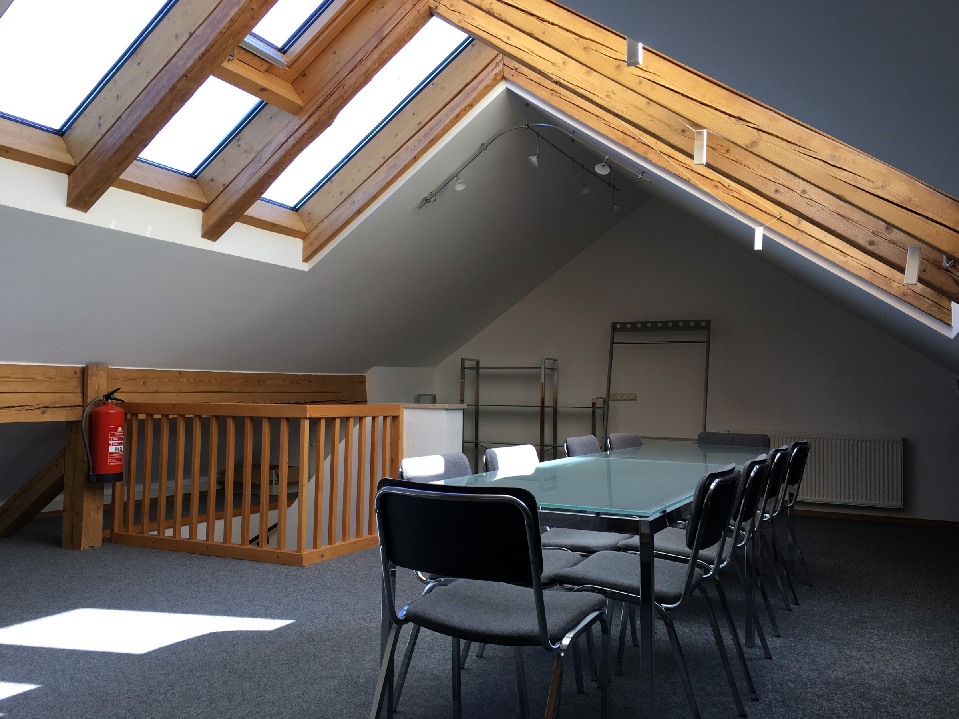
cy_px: 360
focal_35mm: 29
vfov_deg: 48.2
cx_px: 480
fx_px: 803
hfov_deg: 61.7
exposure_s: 1/100
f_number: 2.2
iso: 25
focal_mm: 4.15
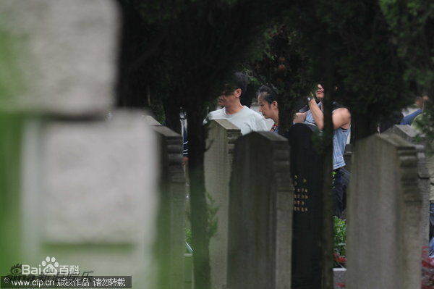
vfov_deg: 4.6
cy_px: 144
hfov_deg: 6.9
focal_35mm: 300
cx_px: 217
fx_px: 3614
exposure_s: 1/200
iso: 500
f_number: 7.1
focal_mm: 200
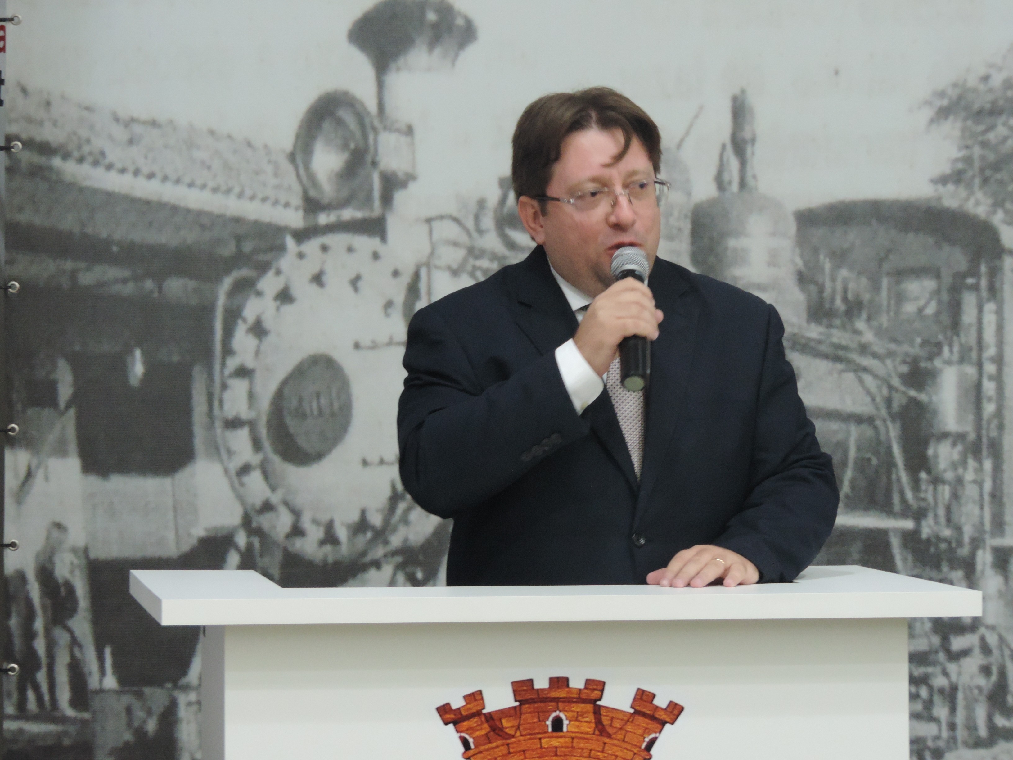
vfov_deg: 8.7
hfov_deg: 11.6
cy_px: 380
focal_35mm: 170
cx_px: 506
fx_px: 4975
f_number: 4.5
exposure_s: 1/8
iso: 800
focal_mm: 30.3
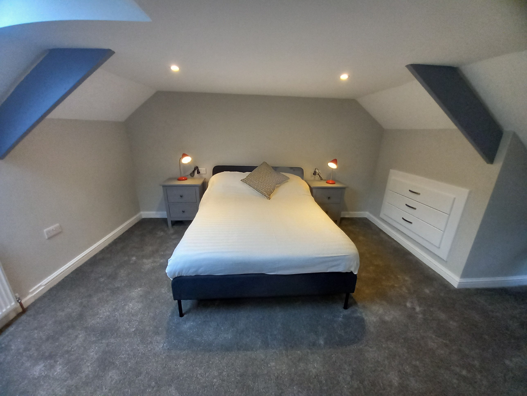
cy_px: 198
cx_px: 264
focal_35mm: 13
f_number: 2.2
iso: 160
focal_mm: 1.13
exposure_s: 1/33
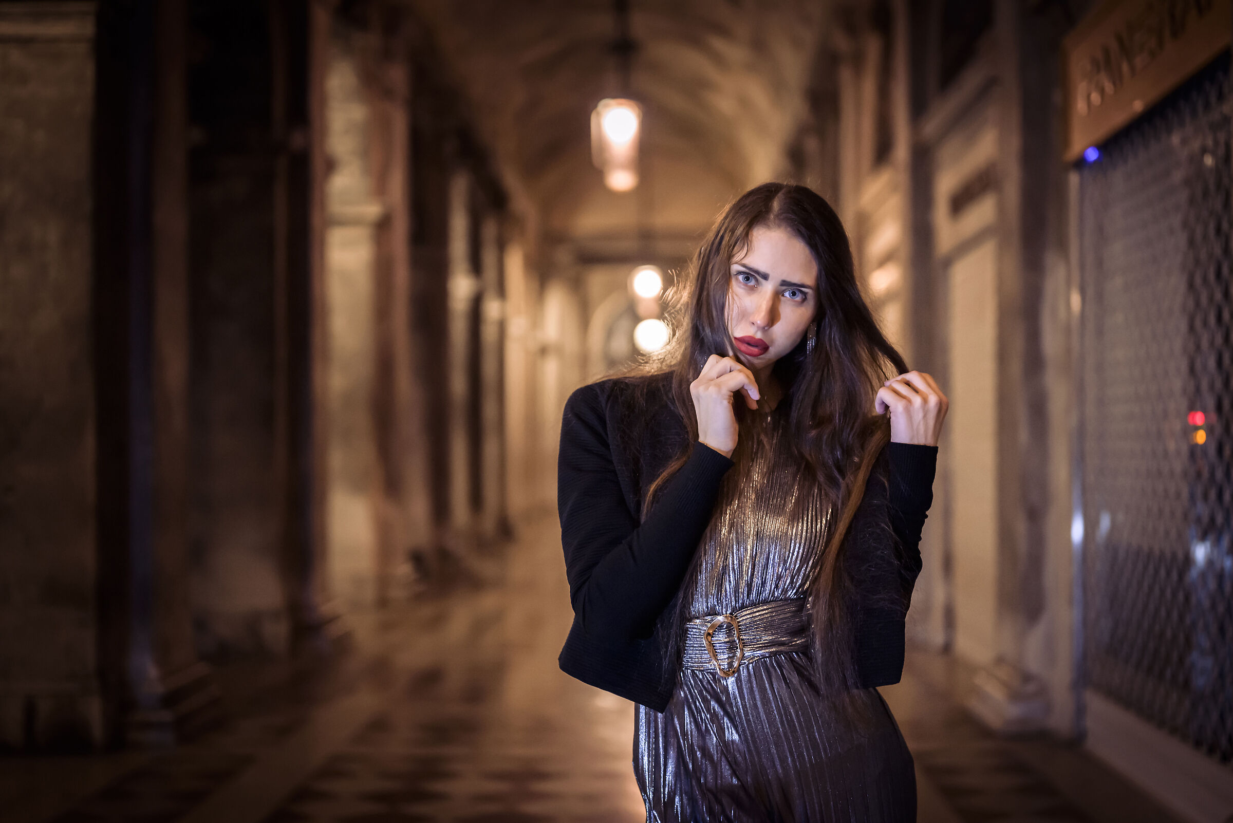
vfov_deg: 27.0
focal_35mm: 50
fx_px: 1713
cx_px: 616
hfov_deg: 39.6
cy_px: 412
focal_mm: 50
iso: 7200
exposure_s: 1/50
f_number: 1.8
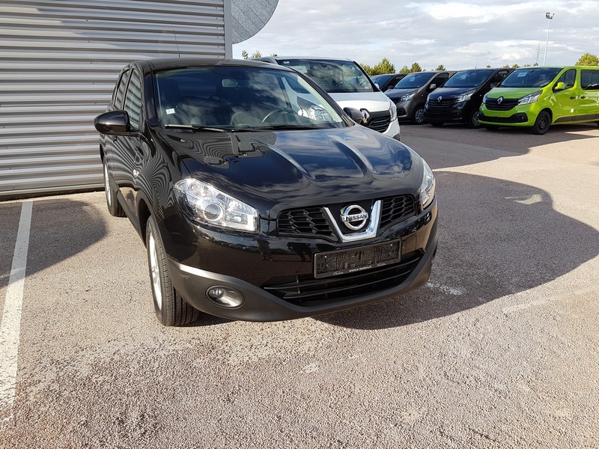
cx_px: 300
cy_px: 224
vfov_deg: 53.1
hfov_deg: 67.3
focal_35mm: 26
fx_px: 450
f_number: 1.7
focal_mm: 4.2
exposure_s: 1/948
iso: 40
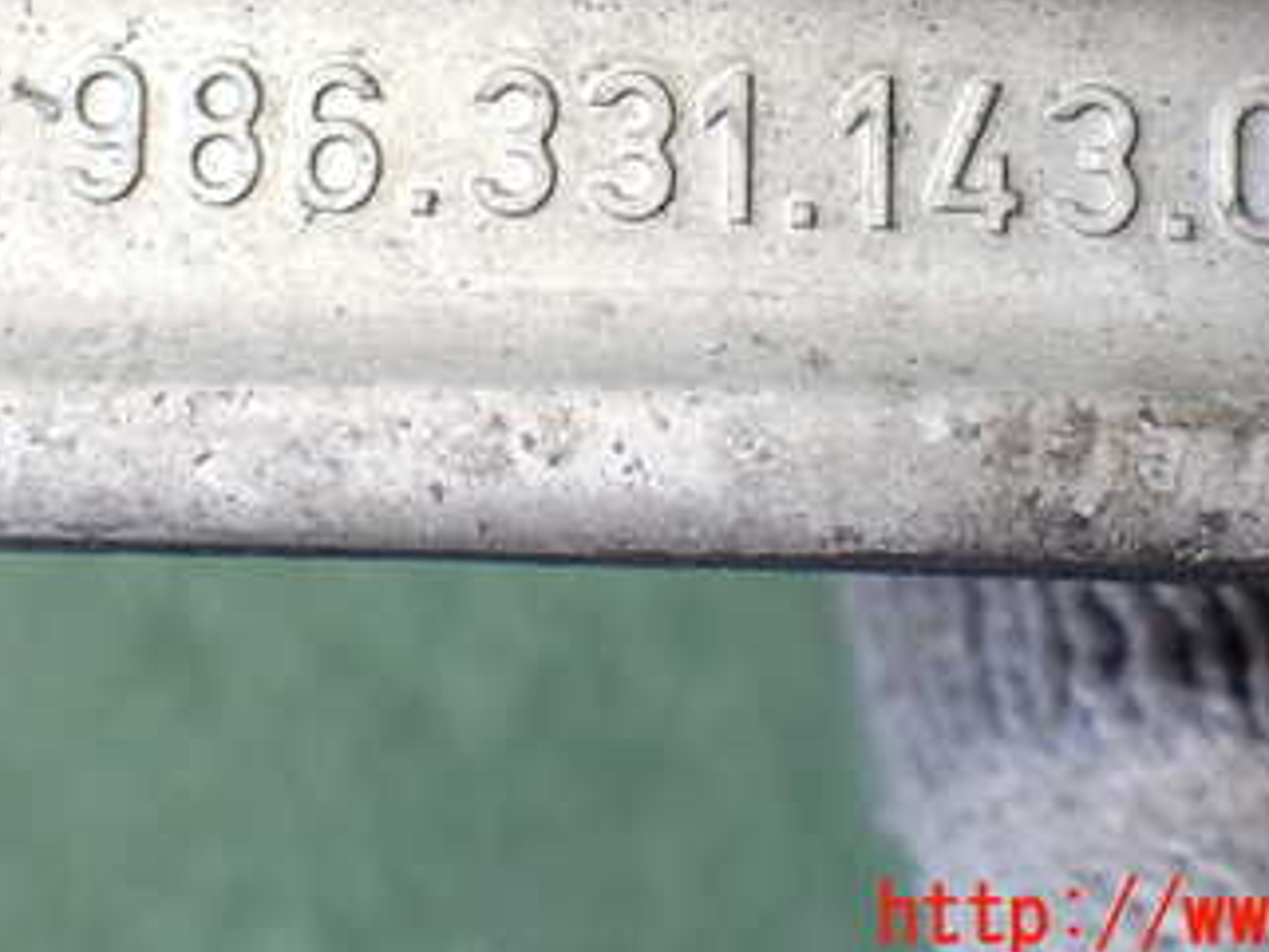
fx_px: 2054
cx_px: 585
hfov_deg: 34.3
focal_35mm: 56
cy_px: 79
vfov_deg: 25.3
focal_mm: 5.4
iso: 200
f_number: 2.3
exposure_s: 1/125
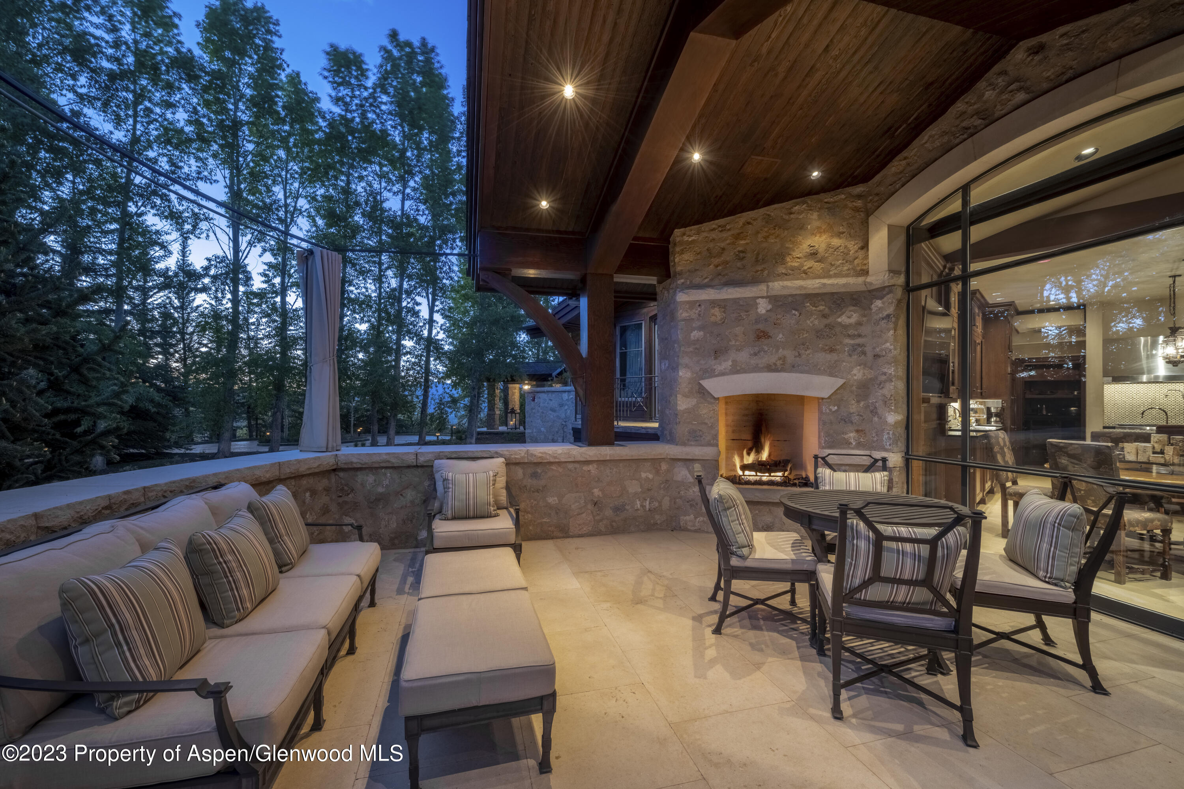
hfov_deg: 104.3
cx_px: 592
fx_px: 460
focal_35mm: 14
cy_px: 394
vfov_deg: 81.2
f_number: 10
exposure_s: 1/10
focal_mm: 14
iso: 320
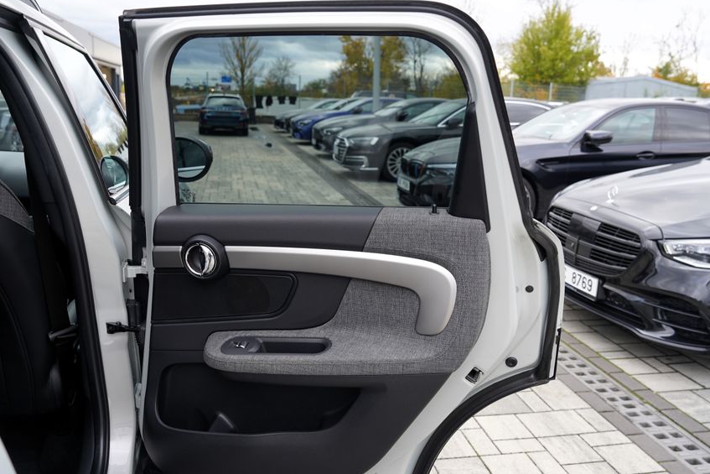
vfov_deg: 45.0
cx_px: 323
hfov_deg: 63.5
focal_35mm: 29
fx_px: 572
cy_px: 251
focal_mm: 24
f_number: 4.5
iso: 100
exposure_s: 1/80
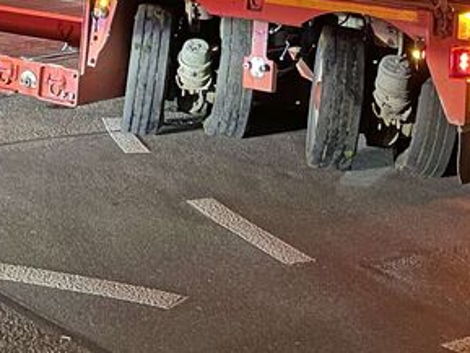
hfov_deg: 21.7
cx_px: 275
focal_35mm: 90
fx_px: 1222
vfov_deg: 14.7
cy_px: -254
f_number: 1.6
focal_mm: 4.2
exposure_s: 1/17
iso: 800
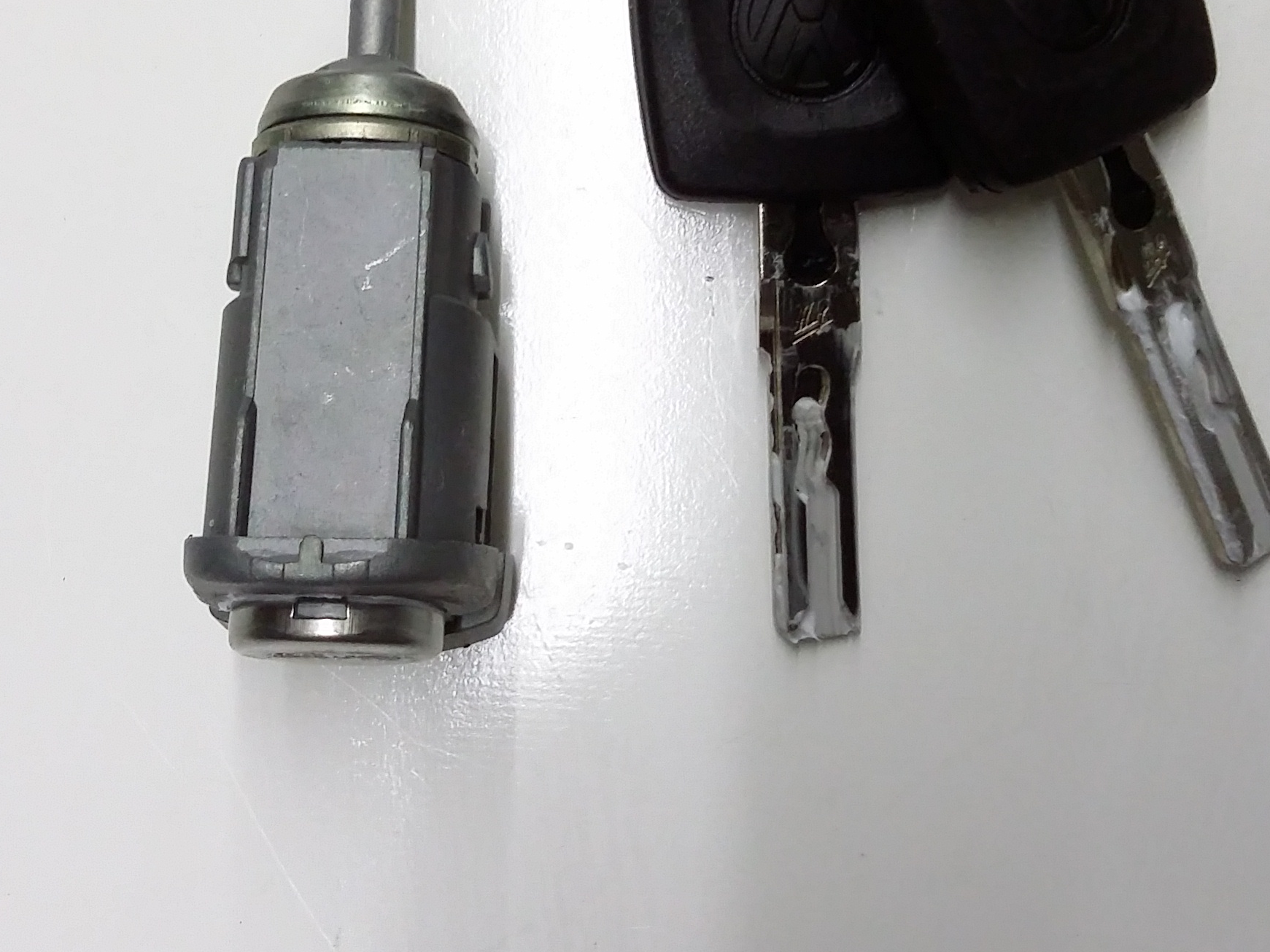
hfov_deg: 32.2
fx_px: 2201
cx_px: 684
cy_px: 272
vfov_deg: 24.2
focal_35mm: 60
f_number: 2.4
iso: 160
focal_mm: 3.4
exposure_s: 1/20
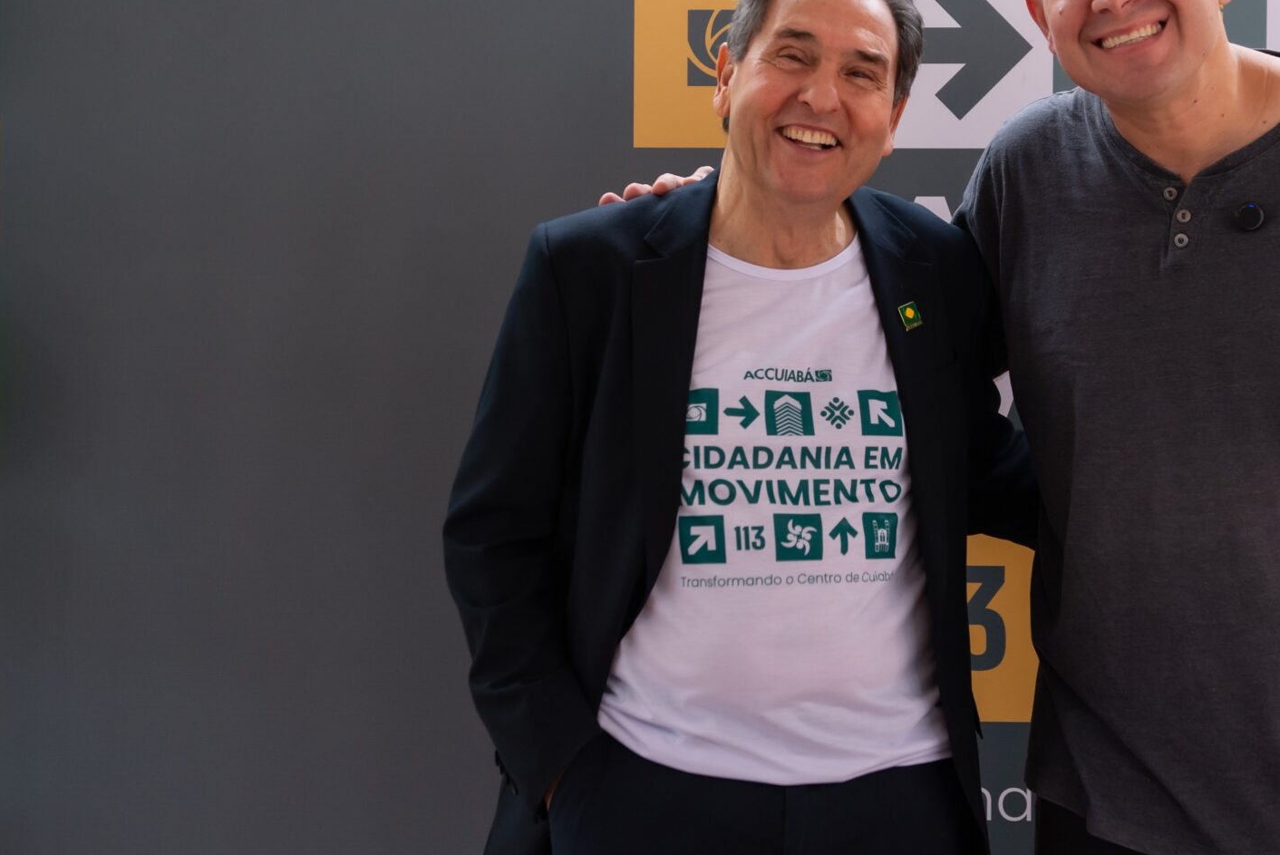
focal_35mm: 87
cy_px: 308
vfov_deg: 15.7
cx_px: 854
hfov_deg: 23.3
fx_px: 3095
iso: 800
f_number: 3.5
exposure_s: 1/250
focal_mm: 48
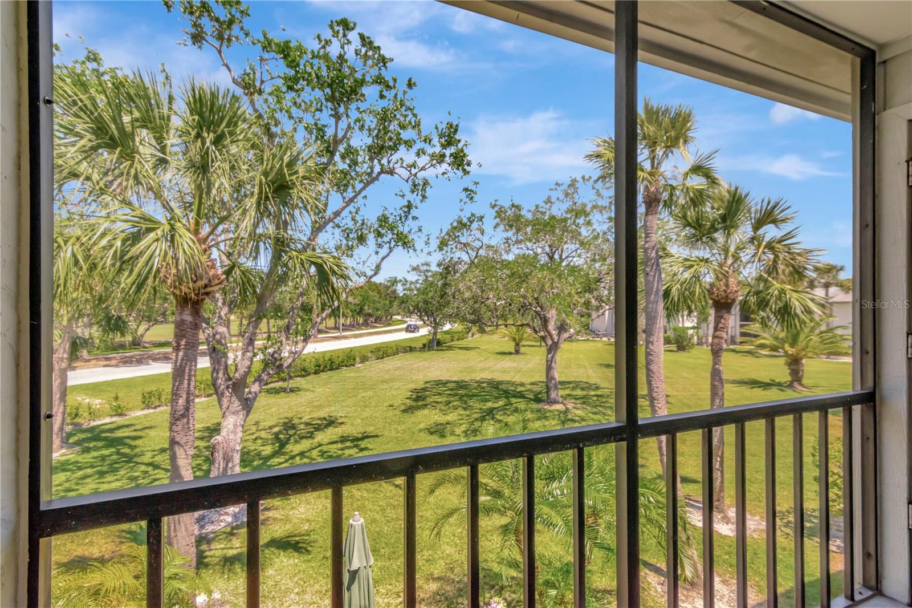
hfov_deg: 95.0
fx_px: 418
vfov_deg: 72.0
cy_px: 304
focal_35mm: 16
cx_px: 456
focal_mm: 11
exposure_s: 1/640
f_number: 8
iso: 640
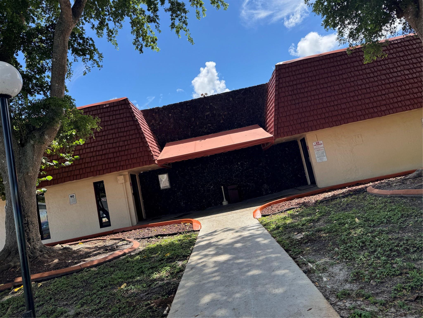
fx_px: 293
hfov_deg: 71.6
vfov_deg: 56.8
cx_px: 212
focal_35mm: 24
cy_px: 159
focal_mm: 6.76
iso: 80
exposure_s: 1/2041
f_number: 1.78
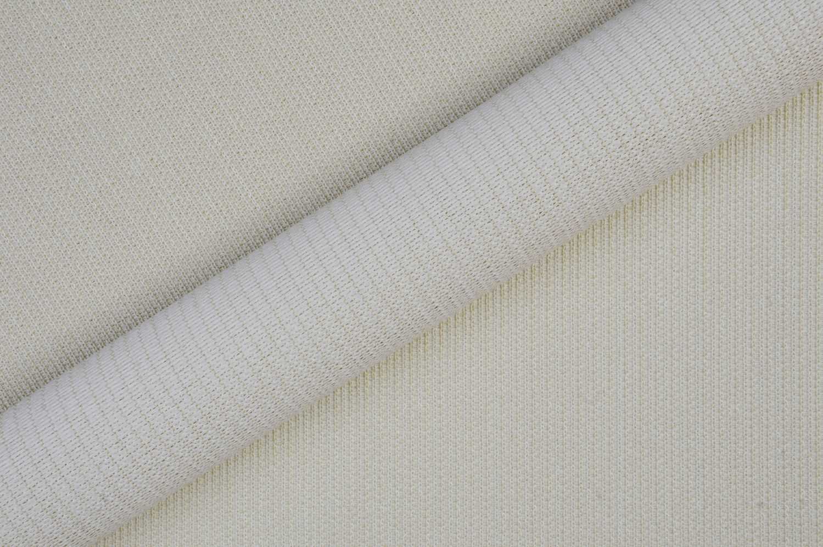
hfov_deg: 28.1
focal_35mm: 72
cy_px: 274
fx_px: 1644
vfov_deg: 18.9
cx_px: 412
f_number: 18
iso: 200
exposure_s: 1/30
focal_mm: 48
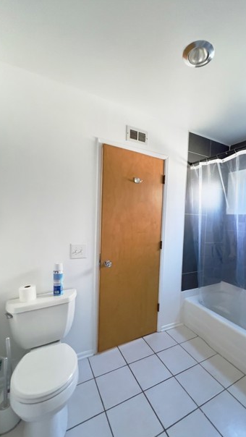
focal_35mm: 15
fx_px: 174
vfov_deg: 102.9
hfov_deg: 69.5
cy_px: 230
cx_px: 153
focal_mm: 1.57
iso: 250
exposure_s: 1/99
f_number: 1.8
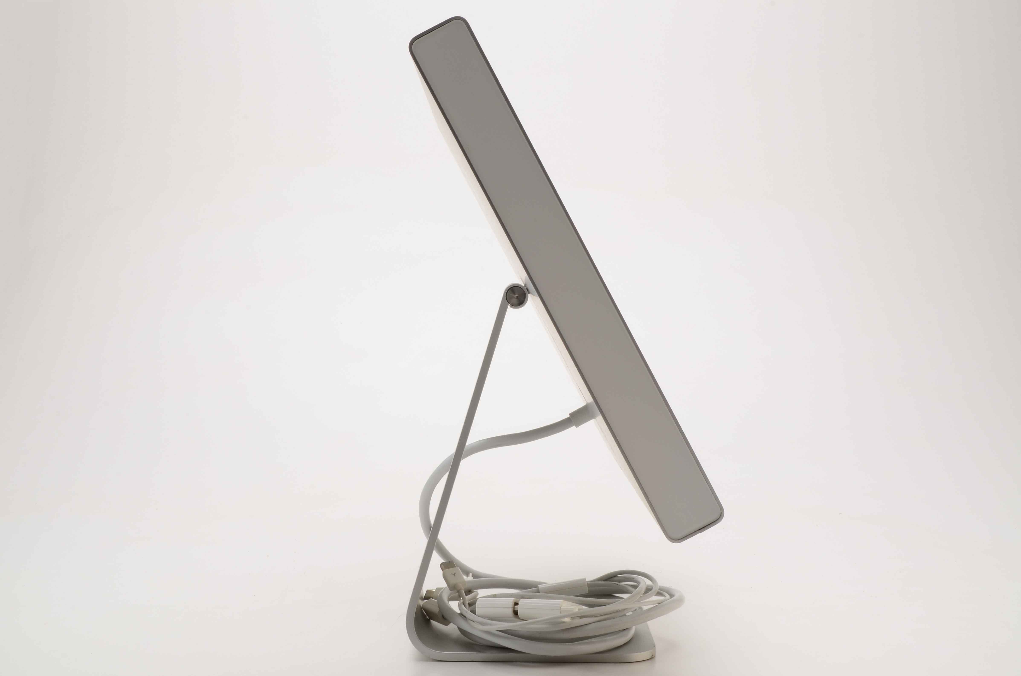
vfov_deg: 22.5
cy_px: 338
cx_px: 510
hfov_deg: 33.5
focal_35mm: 60
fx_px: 1698
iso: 100
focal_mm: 40
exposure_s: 1/160
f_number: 25
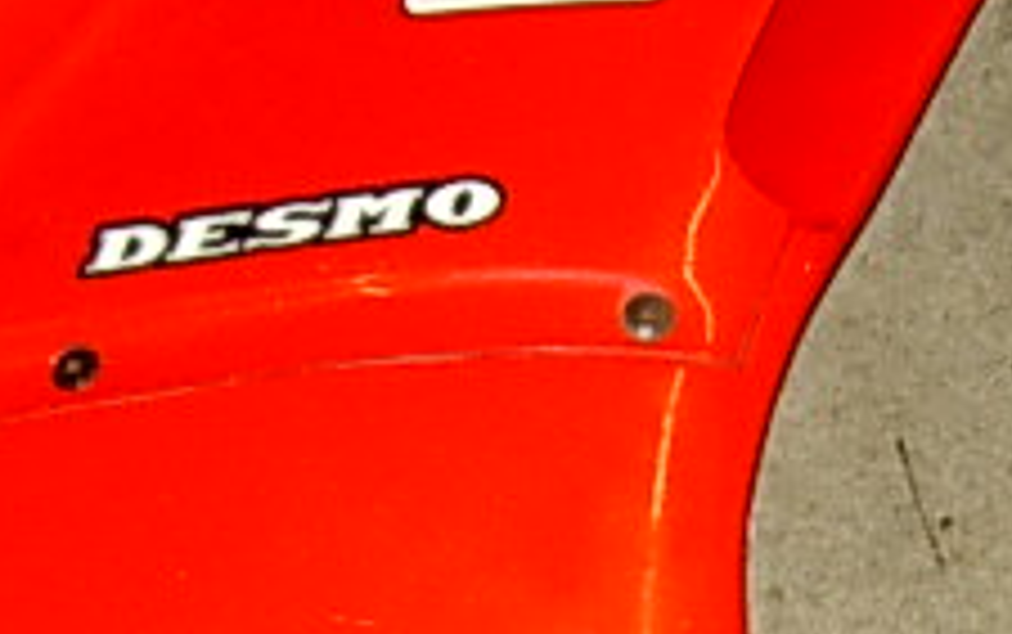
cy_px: 782
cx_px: 1057
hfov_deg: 11.3
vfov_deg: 7.1
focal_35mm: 183
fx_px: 5051
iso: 100
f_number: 2.8
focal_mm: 7.8
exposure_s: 1/64
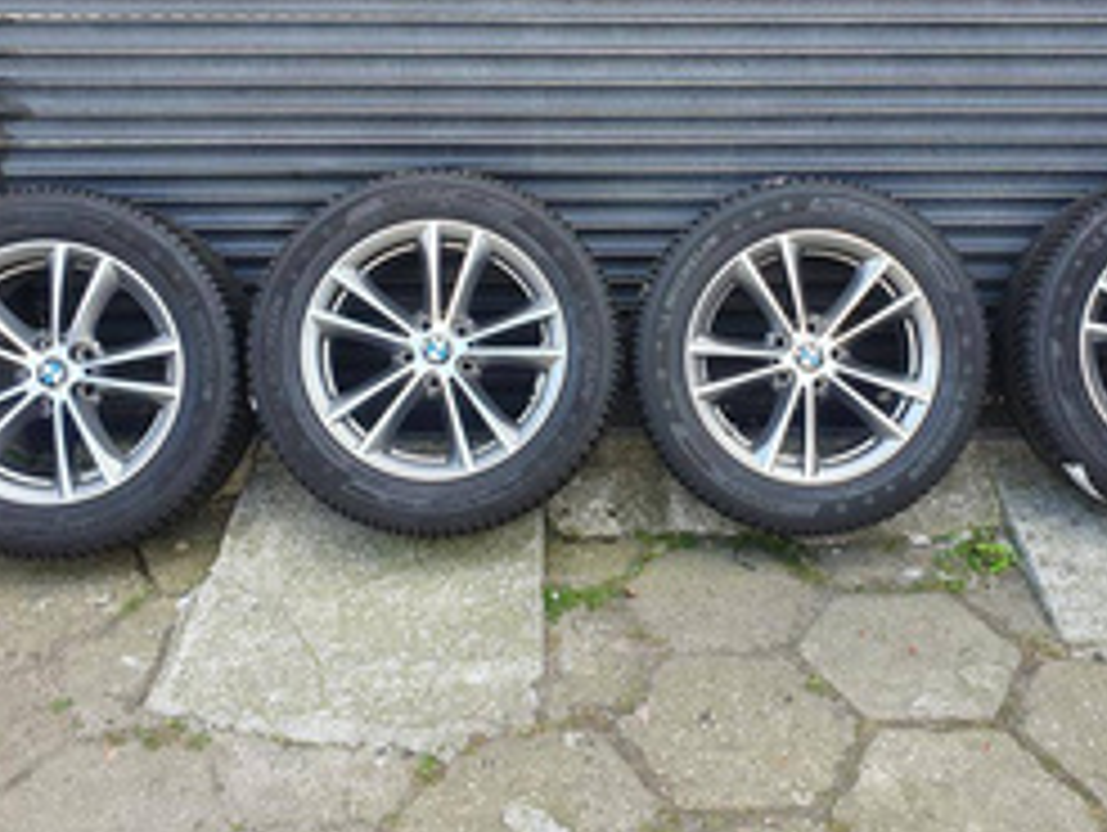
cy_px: 358
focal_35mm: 37
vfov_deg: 38.6
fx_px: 1184
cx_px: 639
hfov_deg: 49.9
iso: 50
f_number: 2.4
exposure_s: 1/128
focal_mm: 4.32
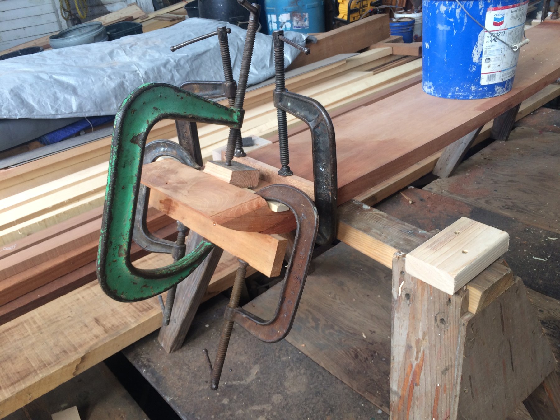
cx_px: 280
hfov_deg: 61.7
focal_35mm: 29
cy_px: 210
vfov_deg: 48.2
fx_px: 469
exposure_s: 1/30
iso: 32
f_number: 2.2
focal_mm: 4.15
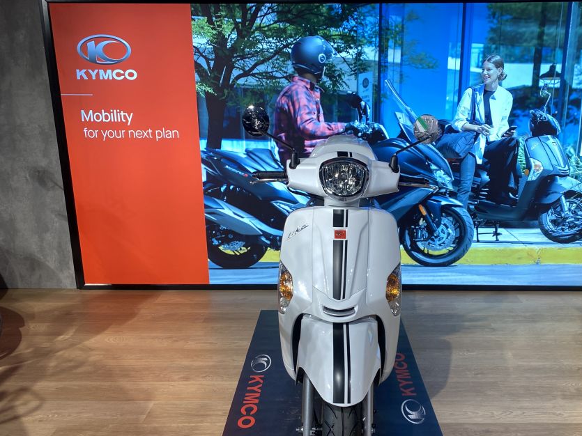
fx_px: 555
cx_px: 347
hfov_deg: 55.0
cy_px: 268
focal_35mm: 33
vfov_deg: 42.7
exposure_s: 1/100
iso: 125
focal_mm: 4.25
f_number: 1.8
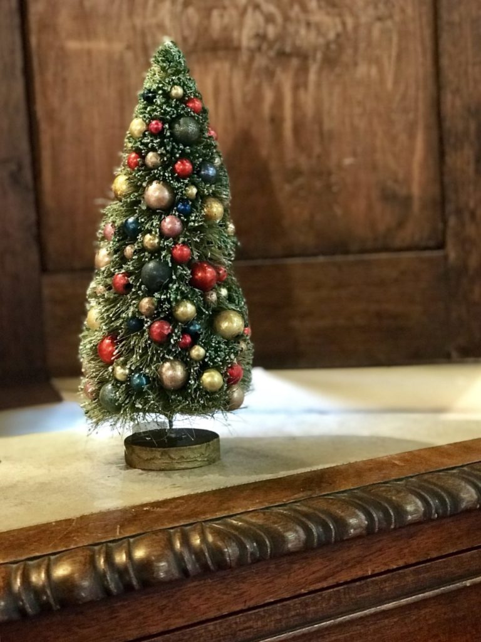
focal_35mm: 57
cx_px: 240
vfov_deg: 33.8
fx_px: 1056
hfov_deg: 25.7
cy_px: 321
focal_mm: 6.6
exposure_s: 1/60
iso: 1000
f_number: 2.8
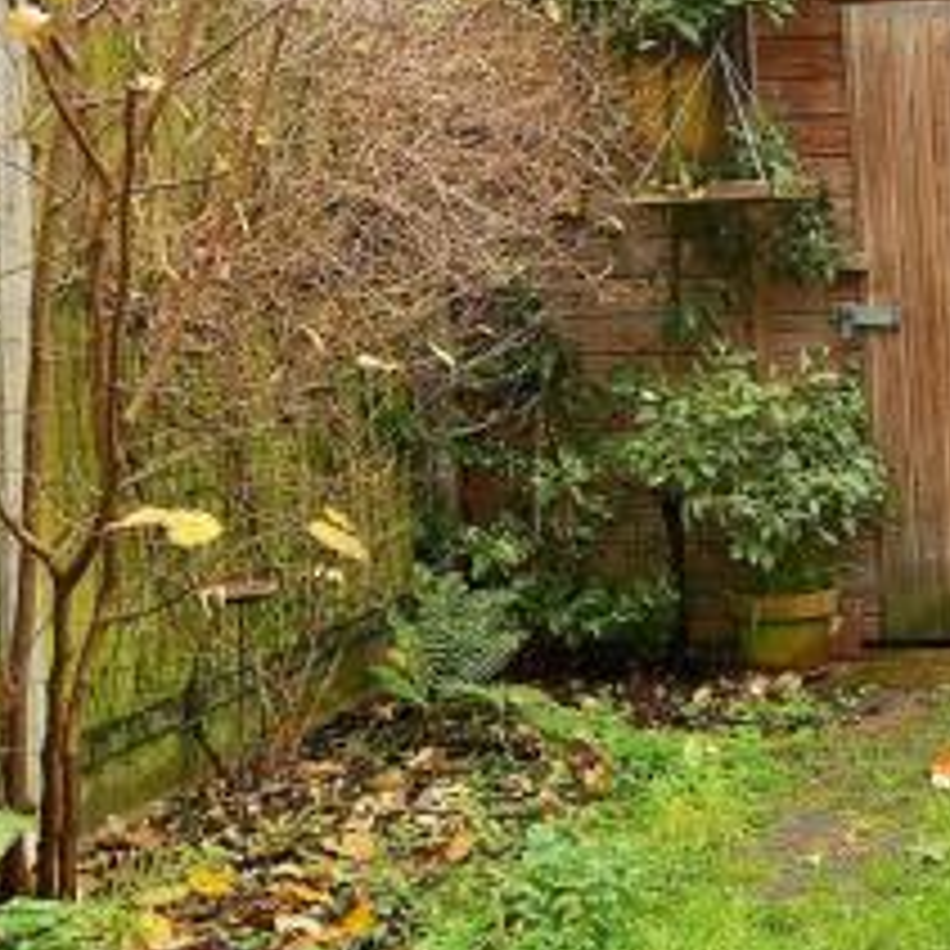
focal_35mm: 62
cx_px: 1117
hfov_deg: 25.2
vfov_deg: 27.5
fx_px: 1925
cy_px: 295
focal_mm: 10
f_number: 8
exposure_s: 1/20
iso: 80
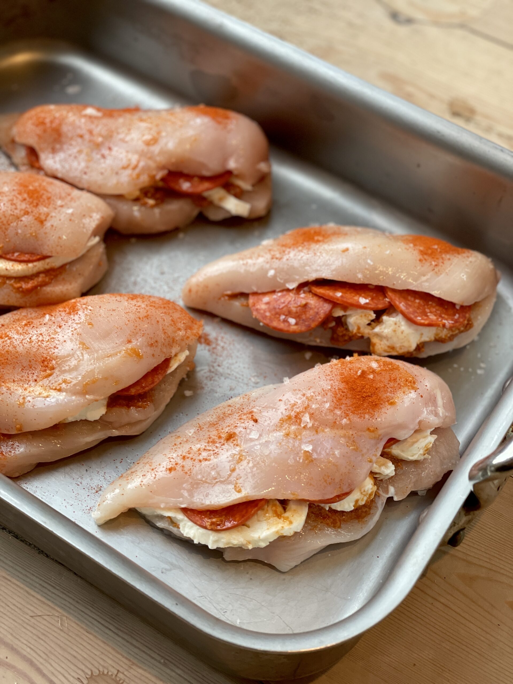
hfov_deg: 28.0
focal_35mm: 52
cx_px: 256
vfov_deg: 36.8
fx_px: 1028
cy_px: 342
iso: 100
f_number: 2
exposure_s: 1/100
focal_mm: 6
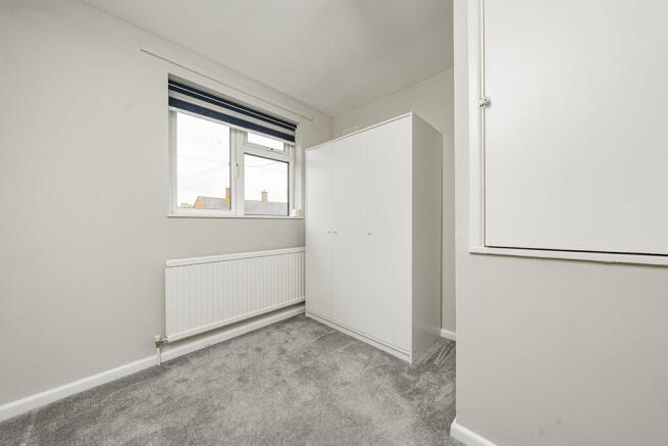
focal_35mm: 12
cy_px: 223
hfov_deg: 112.6
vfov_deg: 90.0
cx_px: 334
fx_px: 223
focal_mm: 12
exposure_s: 1/25
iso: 320
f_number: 9
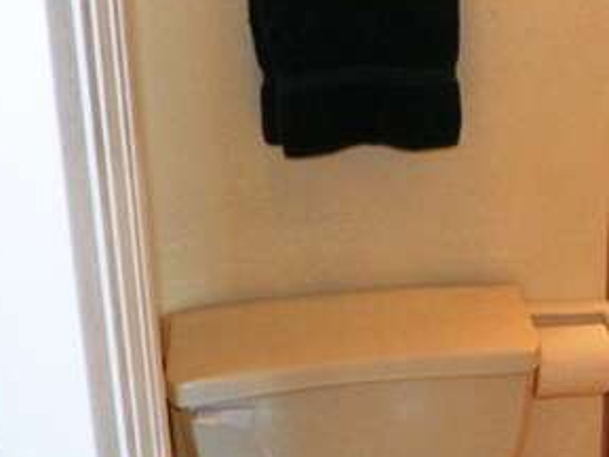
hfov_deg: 23.3
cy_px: 145
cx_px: 688
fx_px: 1373
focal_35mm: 78
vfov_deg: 18.8
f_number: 2.8
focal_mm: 5.9
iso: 100
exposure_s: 1/50
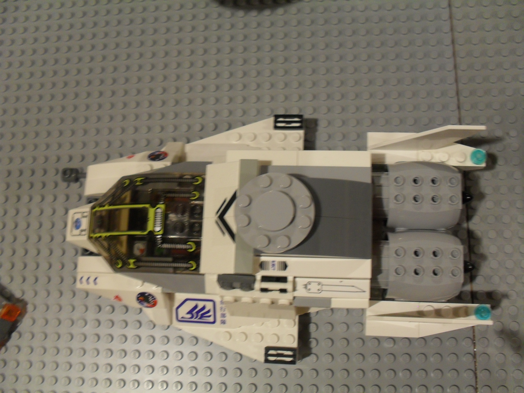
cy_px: 196
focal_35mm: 35
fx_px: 530
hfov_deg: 52.6
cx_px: 262
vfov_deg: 40.7
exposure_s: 1/8
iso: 200
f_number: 3.2
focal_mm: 6.3
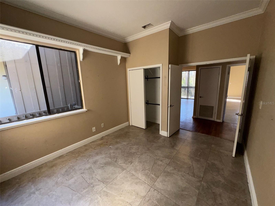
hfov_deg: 102.1
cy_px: 103
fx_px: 111
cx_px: 138
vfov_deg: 85.7
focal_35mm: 14
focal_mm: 2.22
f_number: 2.2
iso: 100
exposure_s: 1/120
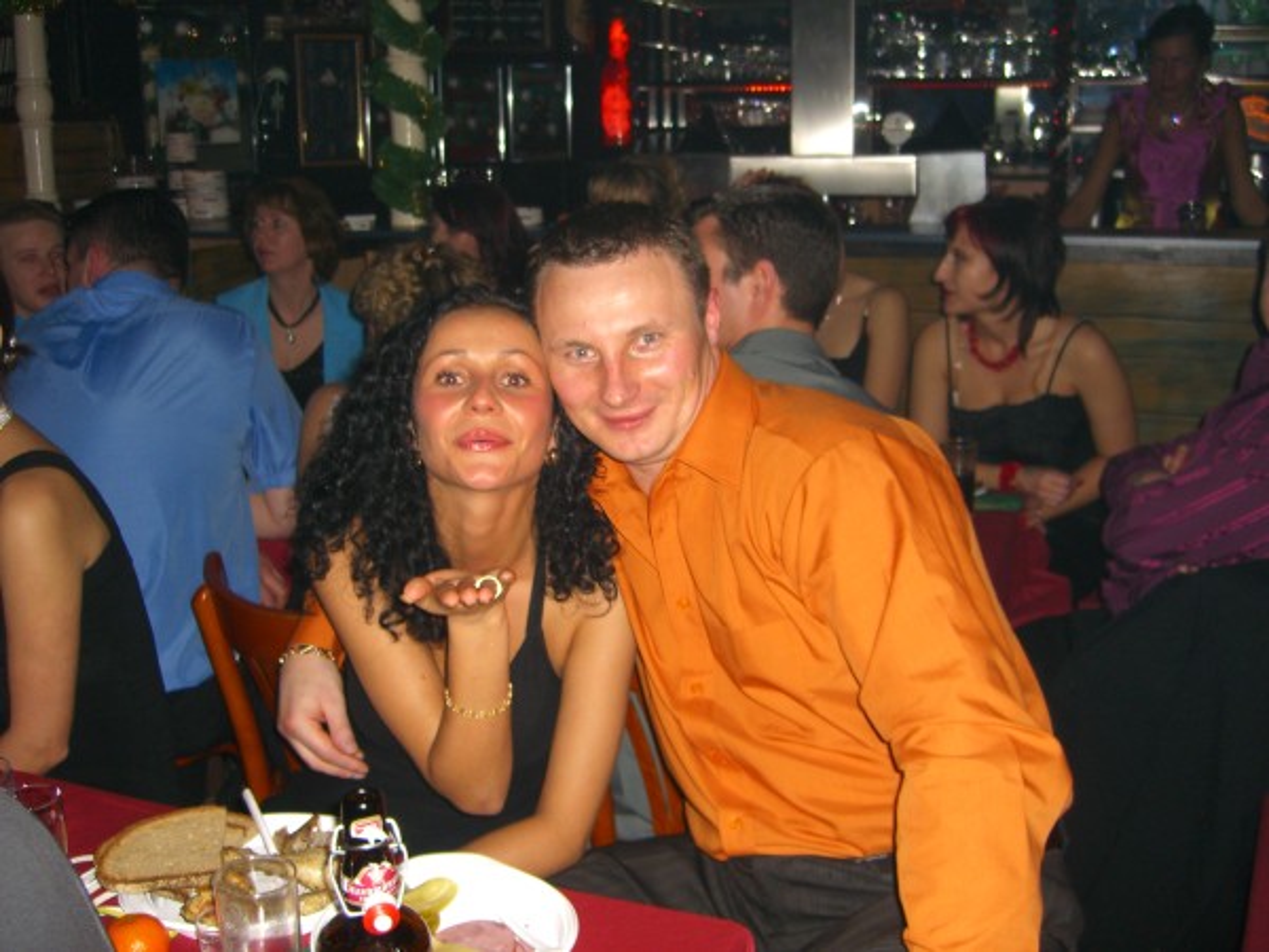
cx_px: 634
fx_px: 1393
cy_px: 476
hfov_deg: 49.0
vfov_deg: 37.7
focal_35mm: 38
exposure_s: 1/60
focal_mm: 7.9
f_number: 2.8
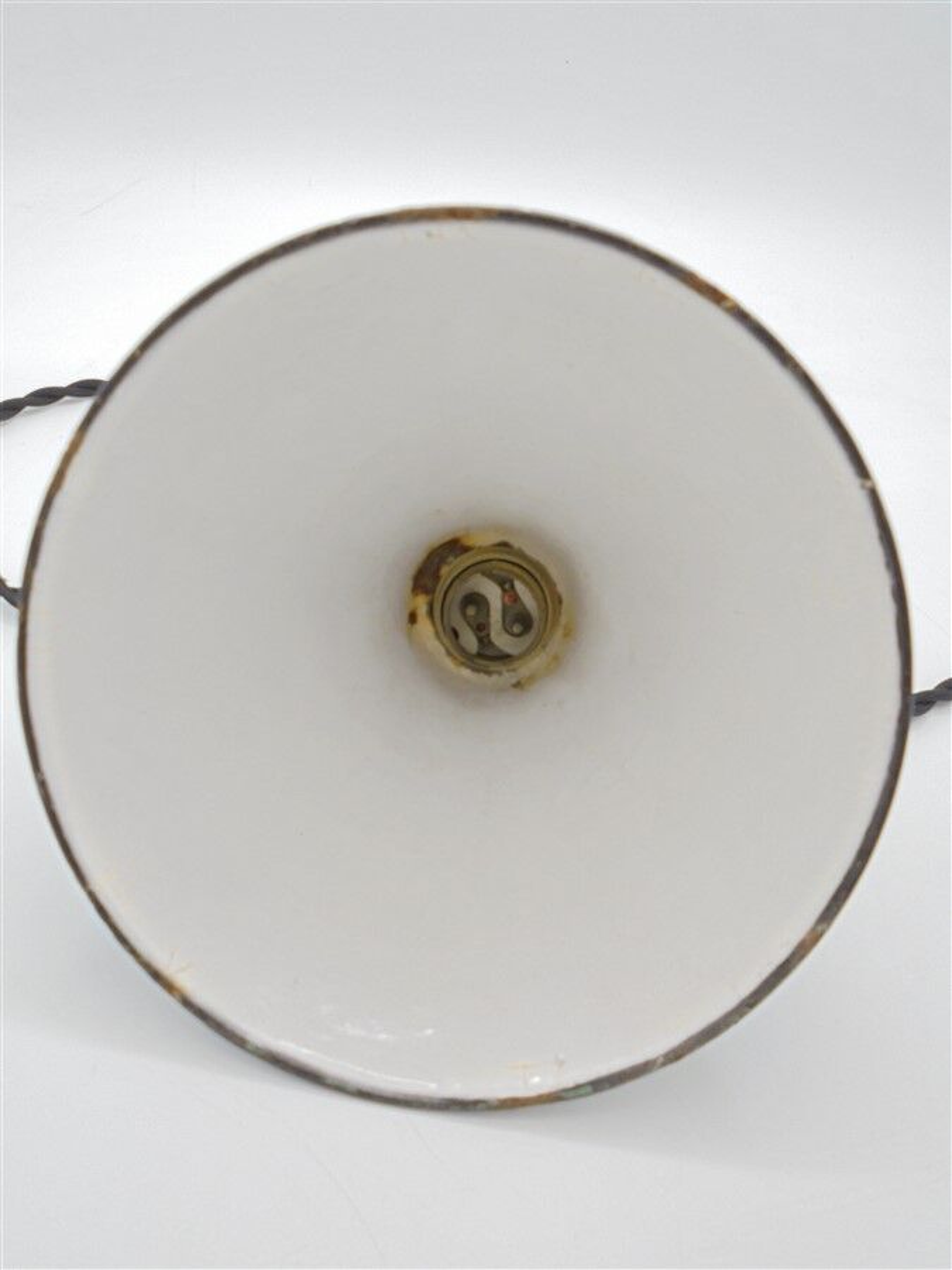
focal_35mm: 29
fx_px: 1063
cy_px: 635
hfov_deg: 48.2
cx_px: 476
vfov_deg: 61.7
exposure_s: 1/125
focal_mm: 5.3
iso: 100
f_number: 3.7
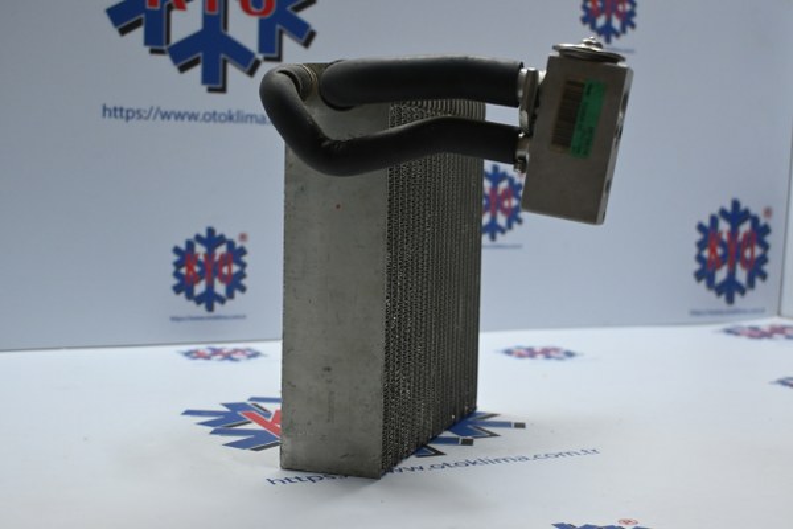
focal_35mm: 51
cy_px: 264
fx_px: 1123
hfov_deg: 38.9
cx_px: 396
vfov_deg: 26.5
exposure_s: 1/125
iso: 1250
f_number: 5
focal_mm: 34
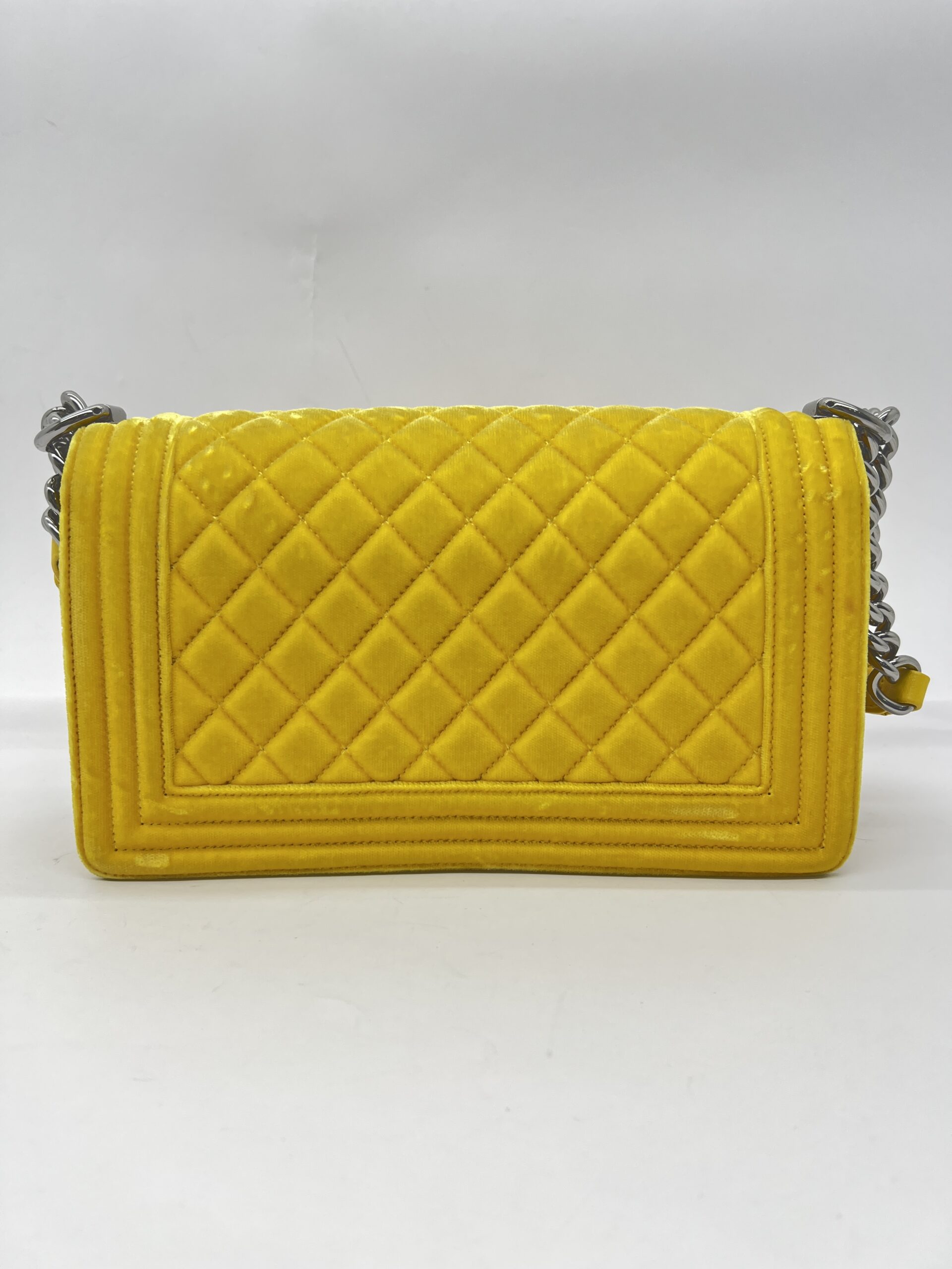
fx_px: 953
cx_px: 476
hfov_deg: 53.1
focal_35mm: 26
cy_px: 634
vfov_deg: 67.3
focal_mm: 5.7
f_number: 1.5
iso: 80
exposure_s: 1/100
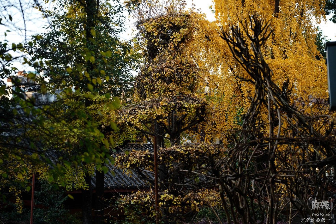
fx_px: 989
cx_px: 168
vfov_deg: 12.9
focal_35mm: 106
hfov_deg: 19.3
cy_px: 112
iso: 400
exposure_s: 1/160
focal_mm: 106
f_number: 5.6
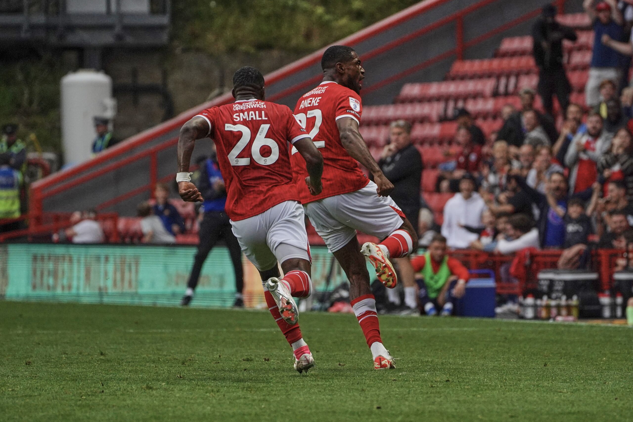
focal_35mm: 312
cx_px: 316
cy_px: 211
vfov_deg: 4.4
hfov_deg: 6.6
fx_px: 5486
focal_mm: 312
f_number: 5.6
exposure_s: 1/2000
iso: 2000
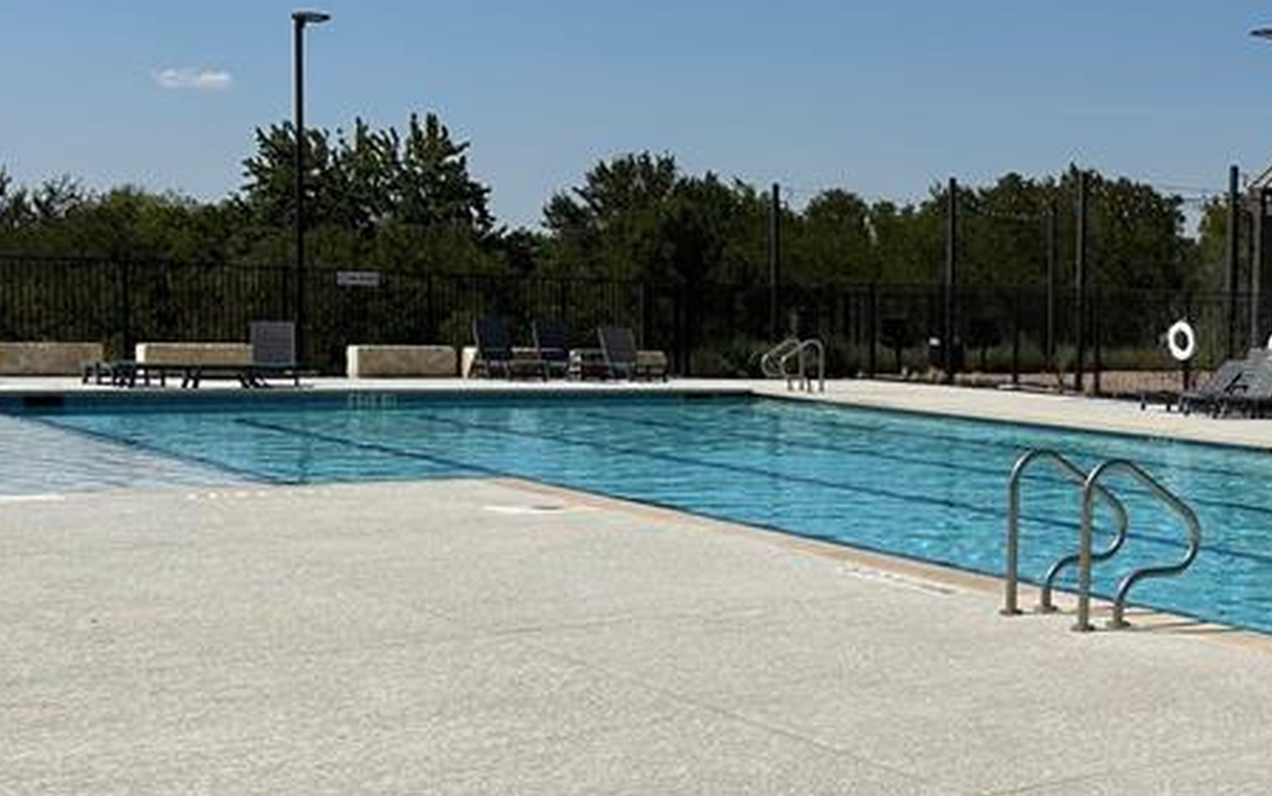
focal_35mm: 58
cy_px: 487
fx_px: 2011
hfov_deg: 32.5
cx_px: 1244
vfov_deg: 22.3
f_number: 1.78
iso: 80
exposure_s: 1/13699
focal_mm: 6.86
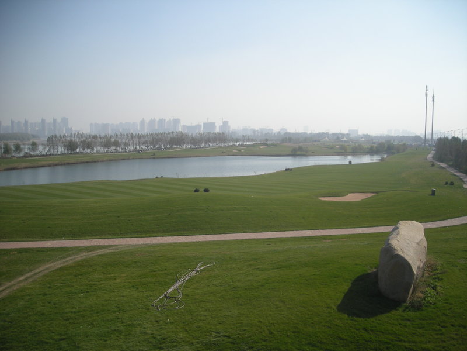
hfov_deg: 52.6
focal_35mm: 35
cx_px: 234
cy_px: 176
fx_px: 472
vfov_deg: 40.7
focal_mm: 5.7
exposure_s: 1/290
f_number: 5.7
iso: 50
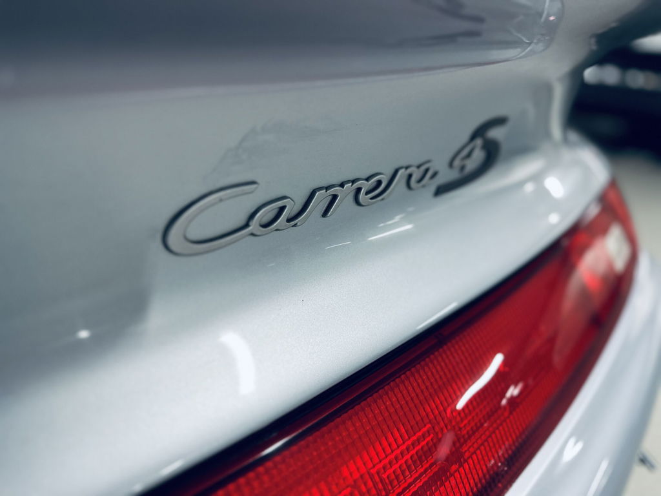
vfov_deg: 56.8
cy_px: 248
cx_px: 330
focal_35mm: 24
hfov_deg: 71.6
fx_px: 458
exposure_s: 1/100
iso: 200
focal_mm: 6.86
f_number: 1.78
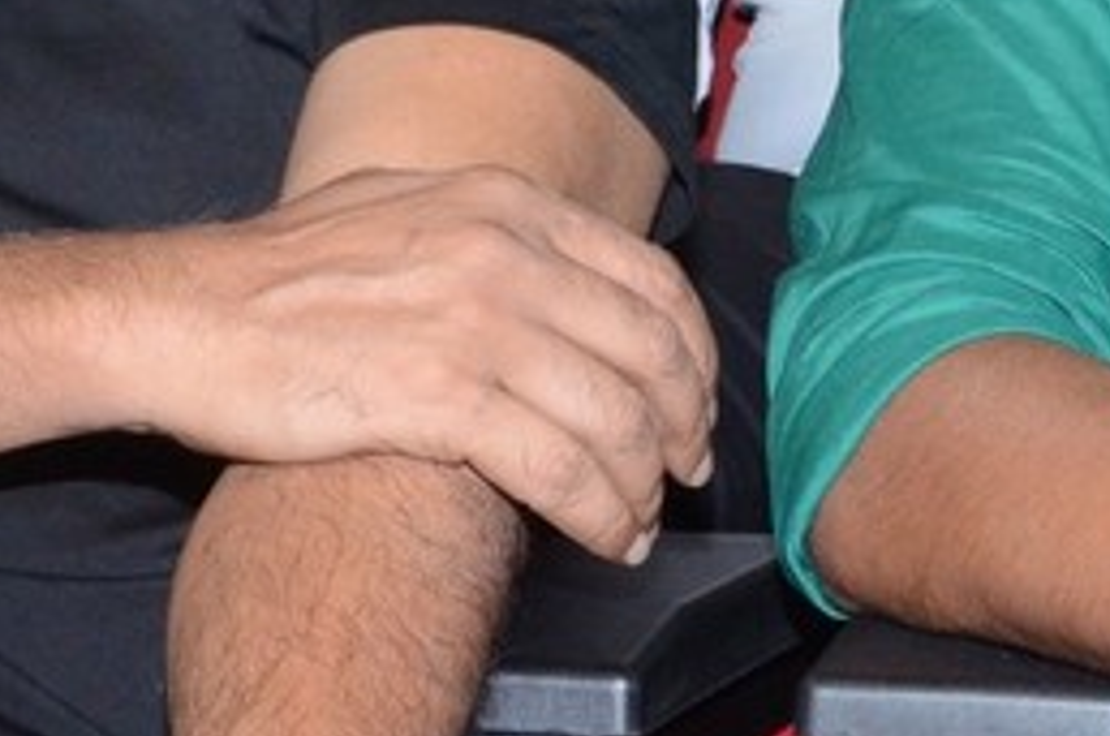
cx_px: 736
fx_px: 6063
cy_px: 82
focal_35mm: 197
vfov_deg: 6.9
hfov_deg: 10.5
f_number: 13
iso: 1250
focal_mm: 28
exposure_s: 1/125
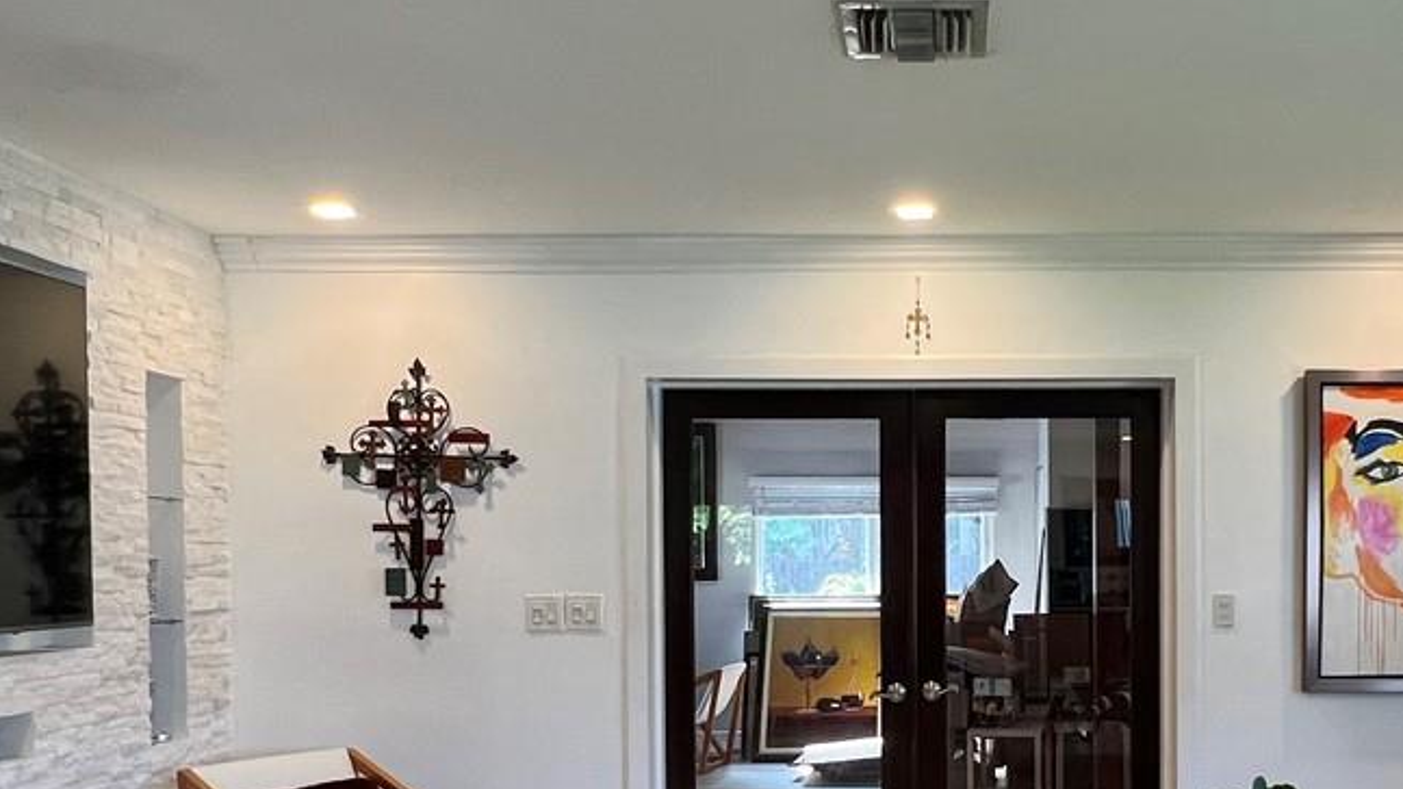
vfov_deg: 33.2
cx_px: 967
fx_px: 1302
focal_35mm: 35
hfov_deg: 55.1
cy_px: 572
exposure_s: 1/120
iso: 160
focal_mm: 1.57
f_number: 1.8
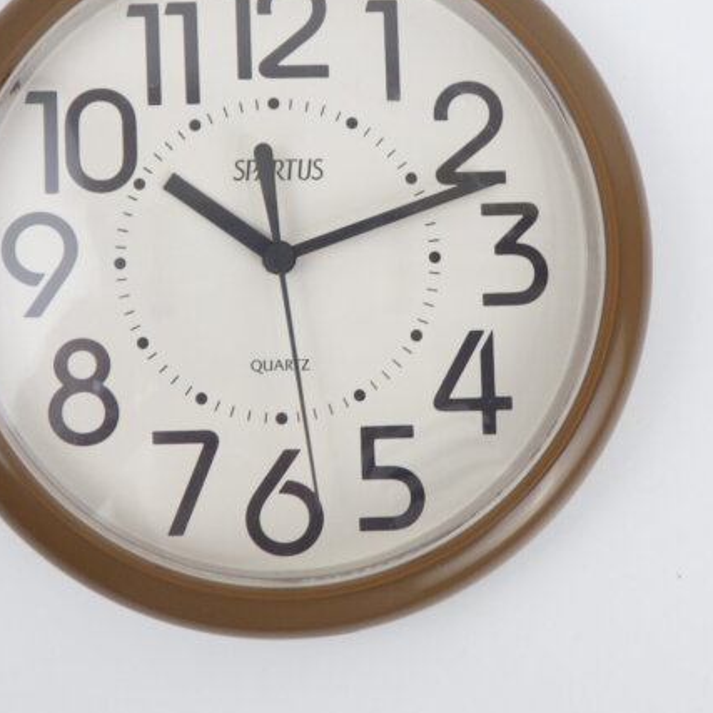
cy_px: 244
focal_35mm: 54
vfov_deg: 31.4
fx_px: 1258
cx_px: 276
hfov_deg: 31.5
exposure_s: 1/40
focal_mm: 6.1
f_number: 3.8
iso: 125
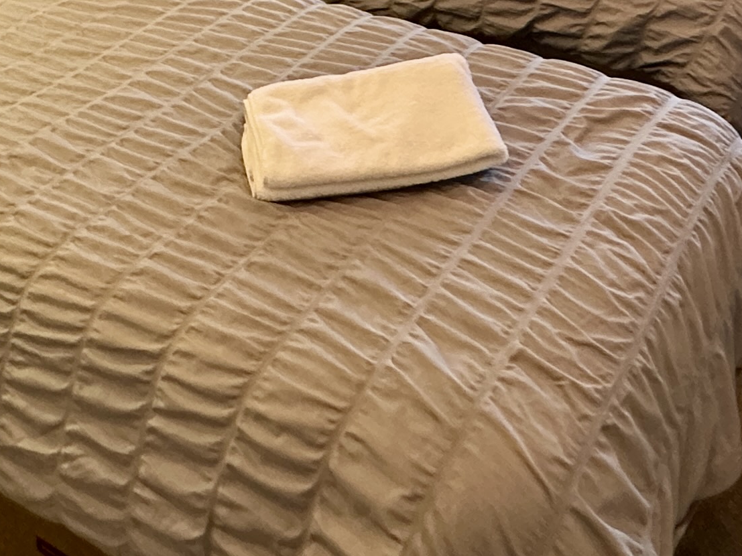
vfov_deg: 24.5
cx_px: 302
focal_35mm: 51
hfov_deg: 37.4
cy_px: -188
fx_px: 1093
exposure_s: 1/50
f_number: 2.2
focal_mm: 2.22
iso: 400
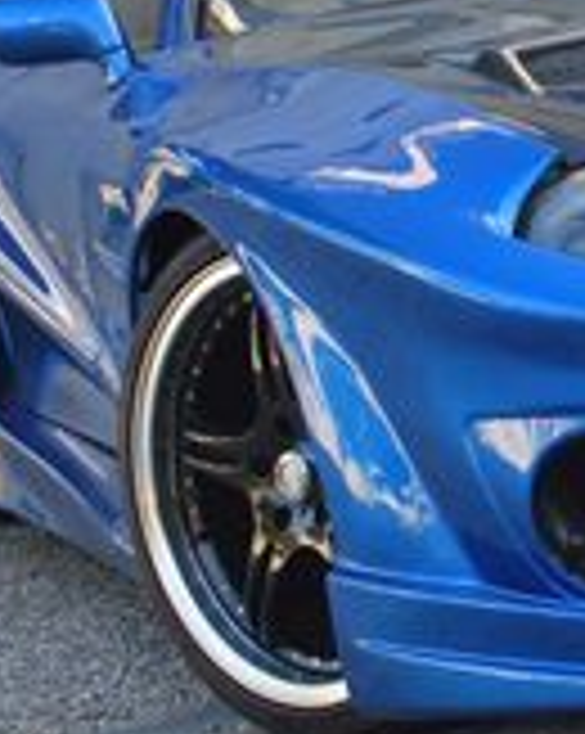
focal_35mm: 144
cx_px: 819
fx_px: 3122
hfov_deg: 10.4
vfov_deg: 13.3
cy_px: 176
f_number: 5
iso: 200
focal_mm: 26
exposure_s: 1/100
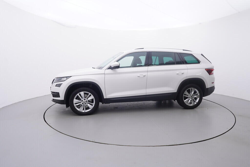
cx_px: 125
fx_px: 156
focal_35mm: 22
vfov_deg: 56.2
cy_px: 84
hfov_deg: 77.3
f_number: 5
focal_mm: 15
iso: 200
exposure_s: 1/80
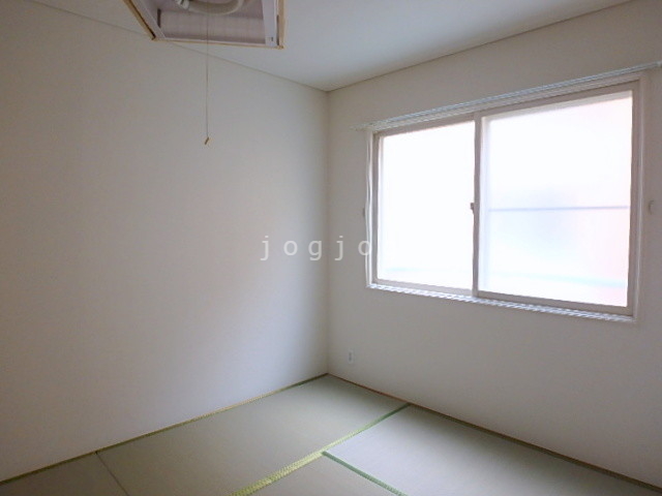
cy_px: 248
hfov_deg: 79.0
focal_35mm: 21
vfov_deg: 63.4
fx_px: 402
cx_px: 331
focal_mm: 3.7
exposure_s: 1/60
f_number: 3.5
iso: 160
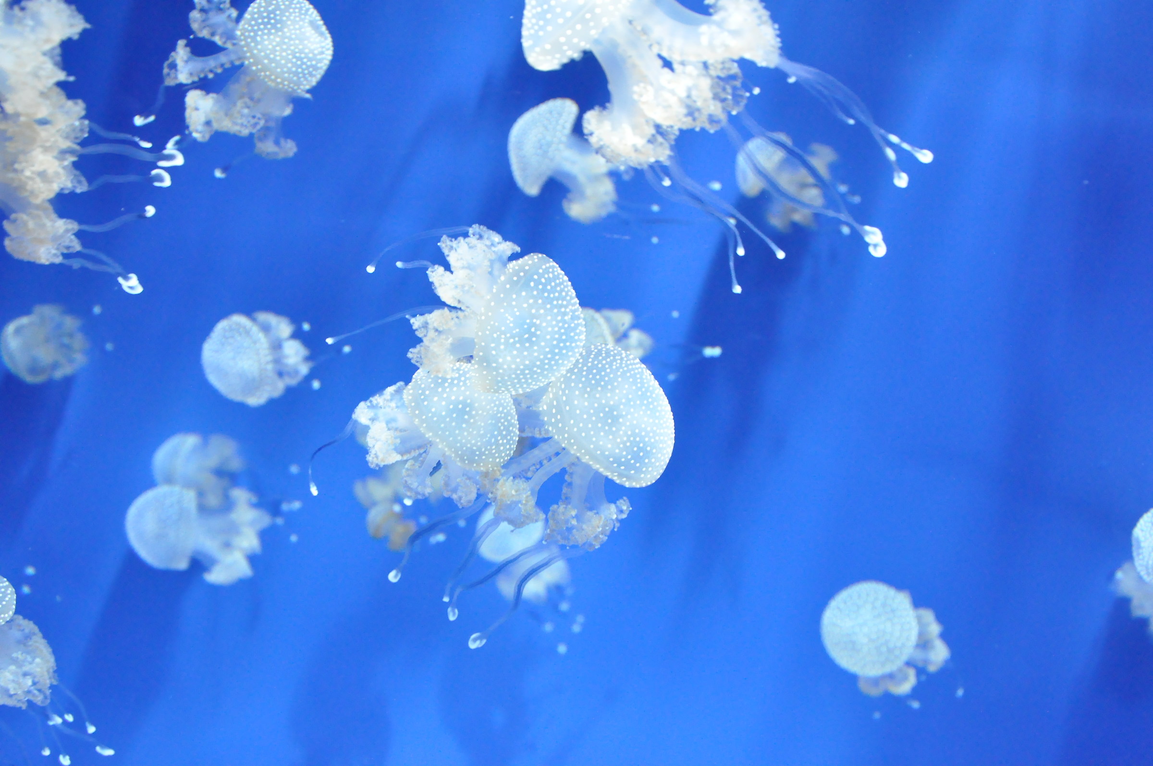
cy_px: 383
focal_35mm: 51
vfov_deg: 26.4
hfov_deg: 38.9
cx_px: 576
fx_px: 1631
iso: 3200
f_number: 6.3
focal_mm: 34
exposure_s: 1/40
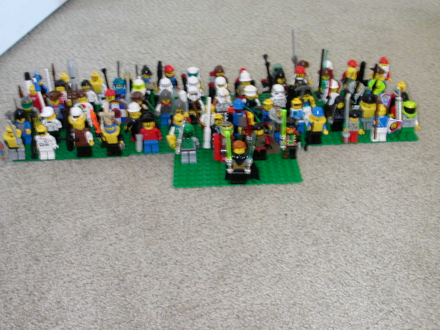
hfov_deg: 43.9
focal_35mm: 43
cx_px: 220
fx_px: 547
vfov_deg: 33.6
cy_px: 165
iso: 200
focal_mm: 6.6
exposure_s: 1/8
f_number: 4.8
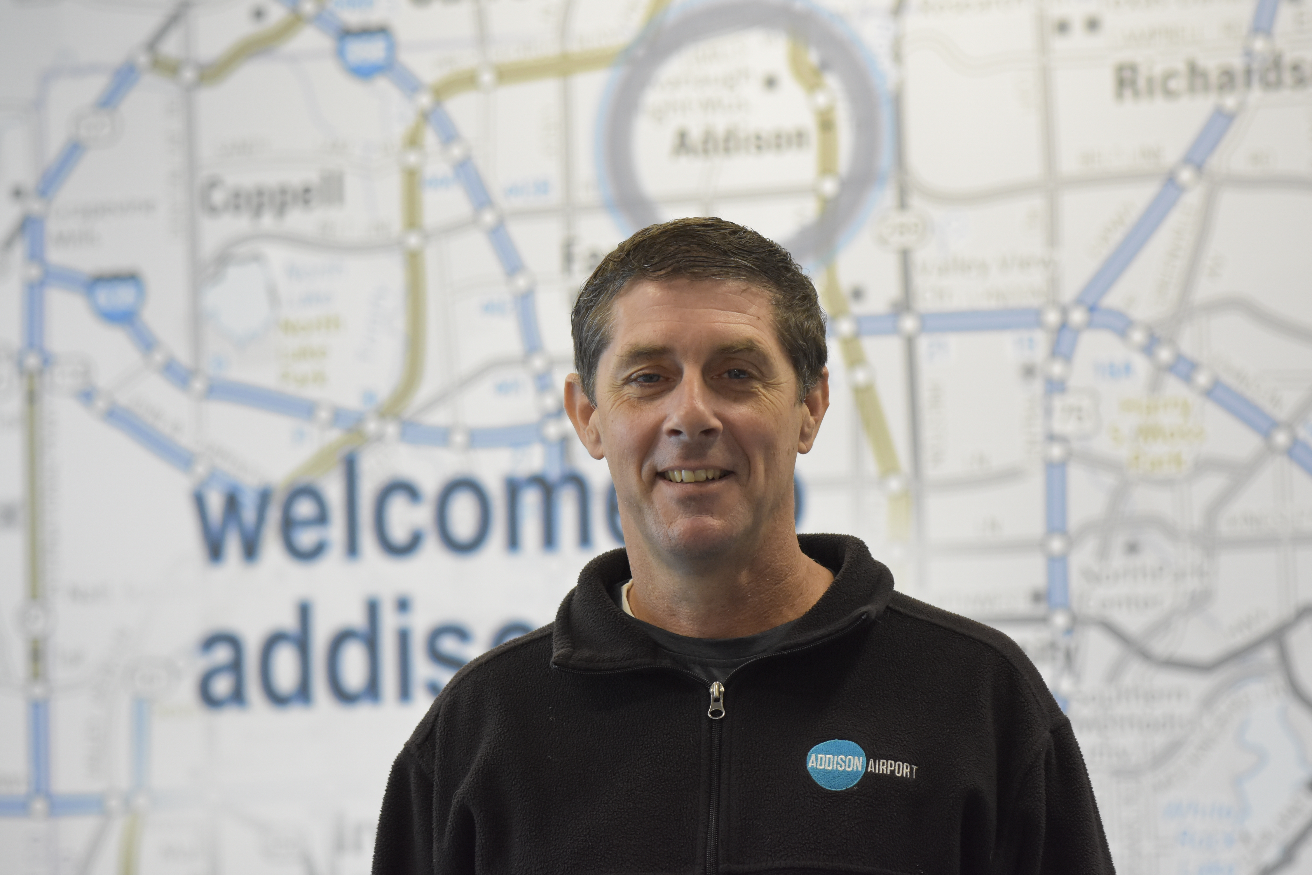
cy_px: 438
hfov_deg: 16.1
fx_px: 4648
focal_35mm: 128
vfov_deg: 10.8
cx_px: 656
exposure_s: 1/250
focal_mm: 85
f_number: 4
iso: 2500
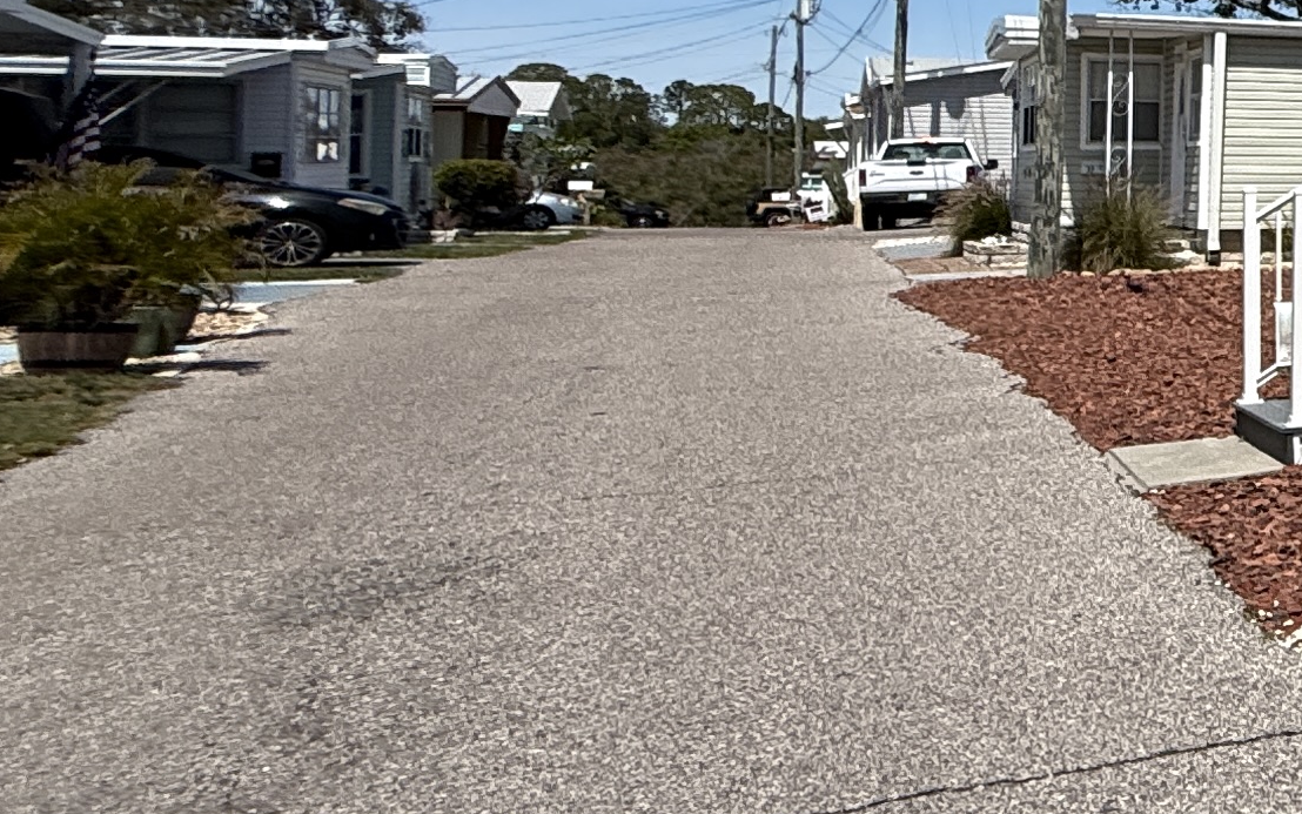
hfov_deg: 23.1
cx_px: 2267
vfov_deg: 23.4
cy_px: 106
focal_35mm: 54
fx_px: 1917
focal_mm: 2.22
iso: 50
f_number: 2.2
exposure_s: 1/3460
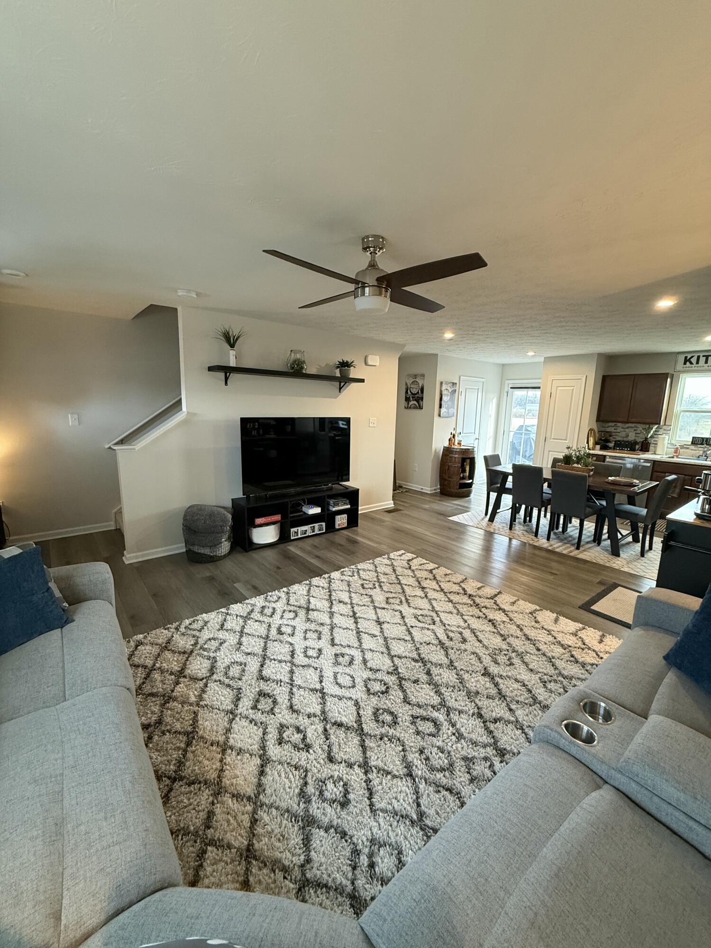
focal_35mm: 14
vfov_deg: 102.1
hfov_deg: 85.7
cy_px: 474
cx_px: 356
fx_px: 383
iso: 400
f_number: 2.2
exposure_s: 1/60
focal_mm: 2.22
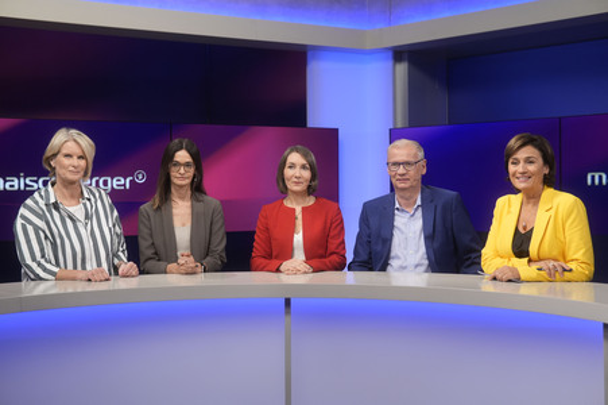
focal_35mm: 45
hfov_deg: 43.6
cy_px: 202
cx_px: 304
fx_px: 759
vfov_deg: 29.8
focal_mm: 30
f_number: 2.2
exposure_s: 1/250
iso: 640
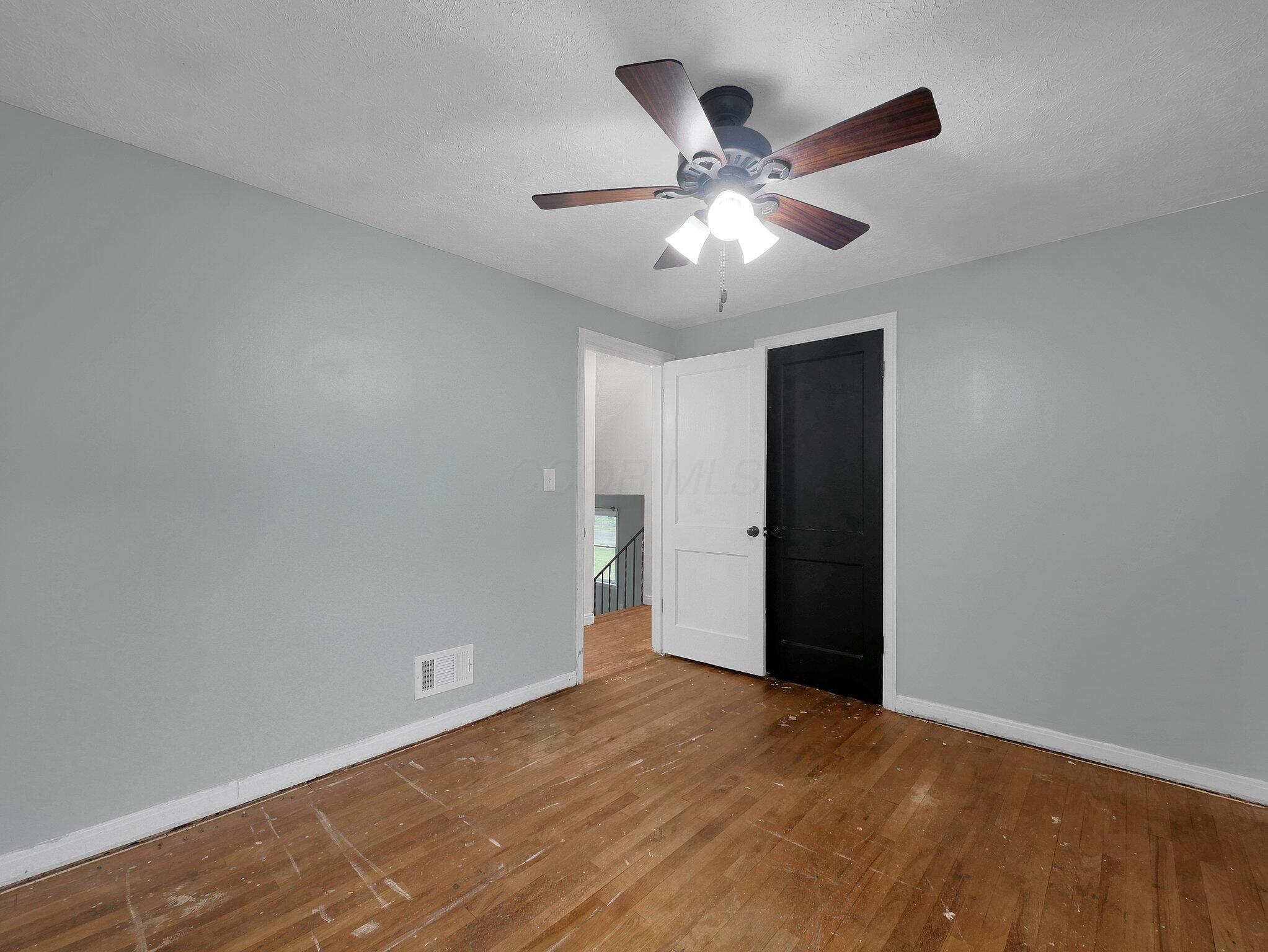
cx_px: 634
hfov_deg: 102.0
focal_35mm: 14
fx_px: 513
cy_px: 476
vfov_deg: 85.7
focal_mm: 7
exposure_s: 1/13
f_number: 7.1
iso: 800
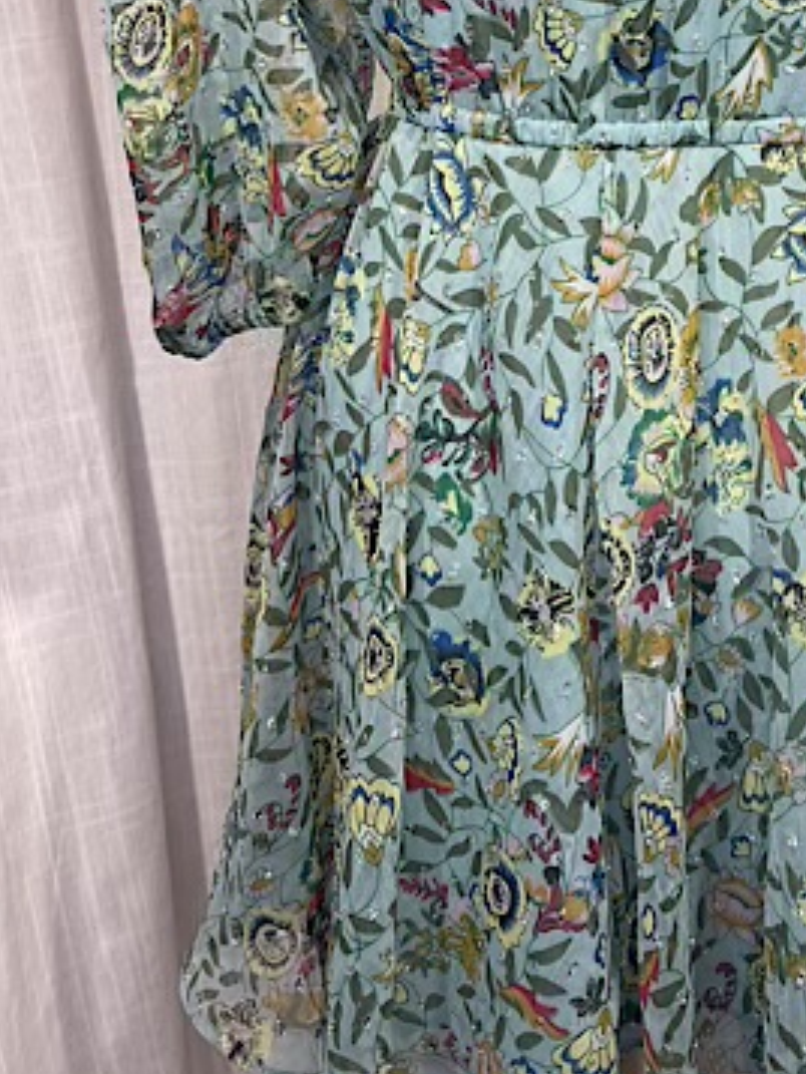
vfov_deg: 32.6
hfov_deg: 25.3
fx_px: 1738
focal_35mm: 56
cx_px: 731
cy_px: 108
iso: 32
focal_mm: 5.1
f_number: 1.6
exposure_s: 1/174
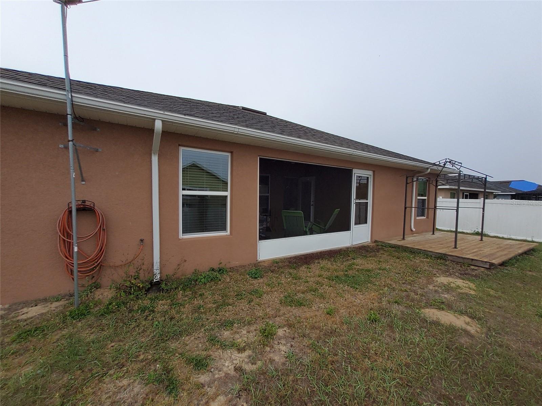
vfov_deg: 89.9
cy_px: 203
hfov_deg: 106.2
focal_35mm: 13
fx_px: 204
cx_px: 271
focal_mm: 1.13
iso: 50
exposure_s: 1/744
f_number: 2.2
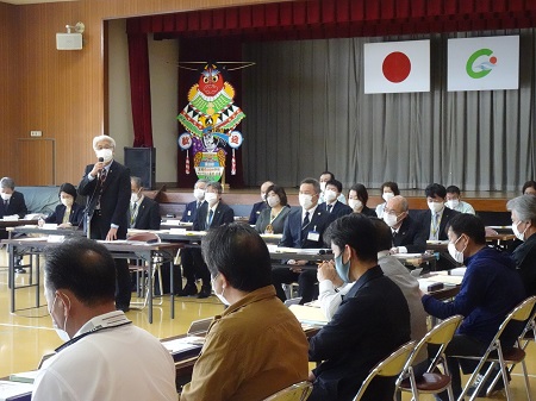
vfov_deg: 21.3
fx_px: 1068
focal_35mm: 69
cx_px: 268
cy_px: 200
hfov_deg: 28.2
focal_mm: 10.86
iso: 1600
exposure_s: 1/60
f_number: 4.5
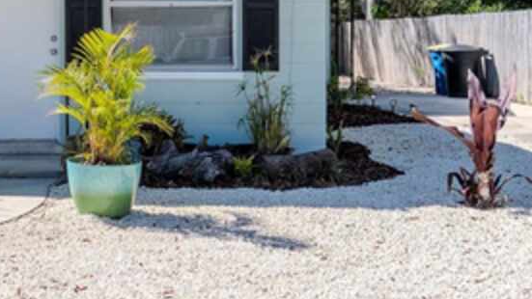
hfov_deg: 28.2
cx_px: 84
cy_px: 16
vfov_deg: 16.3
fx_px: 1030
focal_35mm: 73
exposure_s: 1/1600
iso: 500
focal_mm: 20
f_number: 7.1
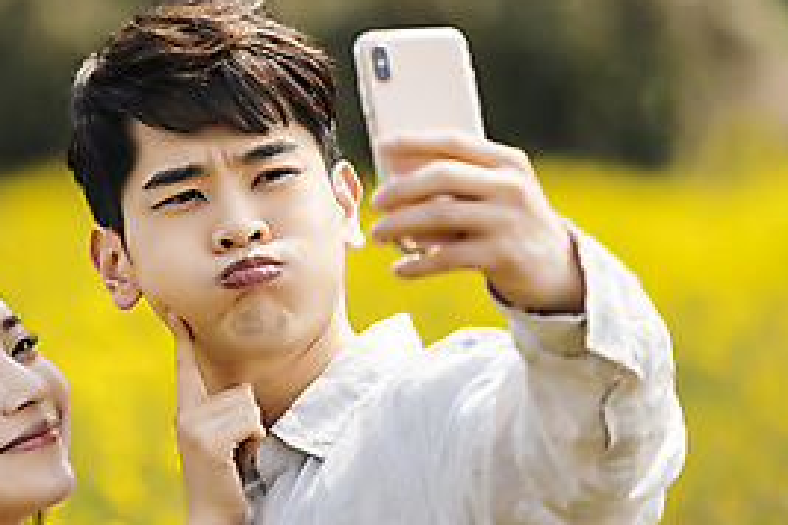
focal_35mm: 382
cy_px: 383
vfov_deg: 3.6
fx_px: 8361
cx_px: 10
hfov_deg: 5.4
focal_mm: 170
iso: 100
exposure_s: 1/1250
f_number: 2.8
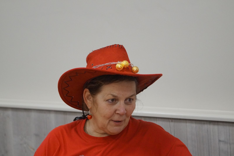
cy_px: 78
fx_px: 683
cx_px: 117
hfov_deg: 19.5
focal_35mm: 105
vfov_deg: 13.0
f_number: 4
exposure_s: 1/160
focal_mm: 70
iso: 2000
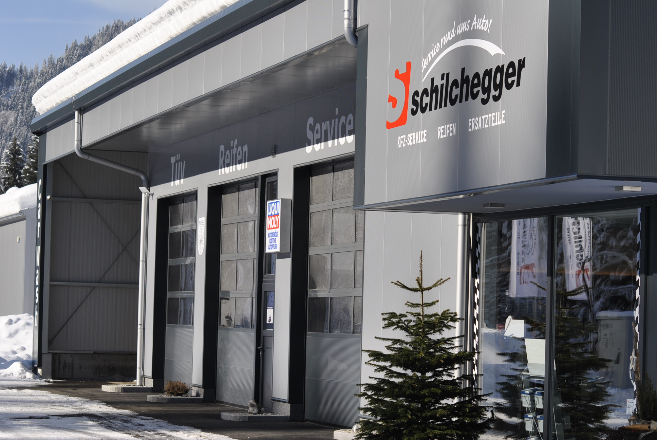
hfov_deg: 19.4
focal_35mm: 105
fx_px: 1919
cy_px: 220
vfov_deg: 13.1
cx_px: 328
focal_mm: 70
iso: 100
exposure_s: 1/640
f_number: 6.3
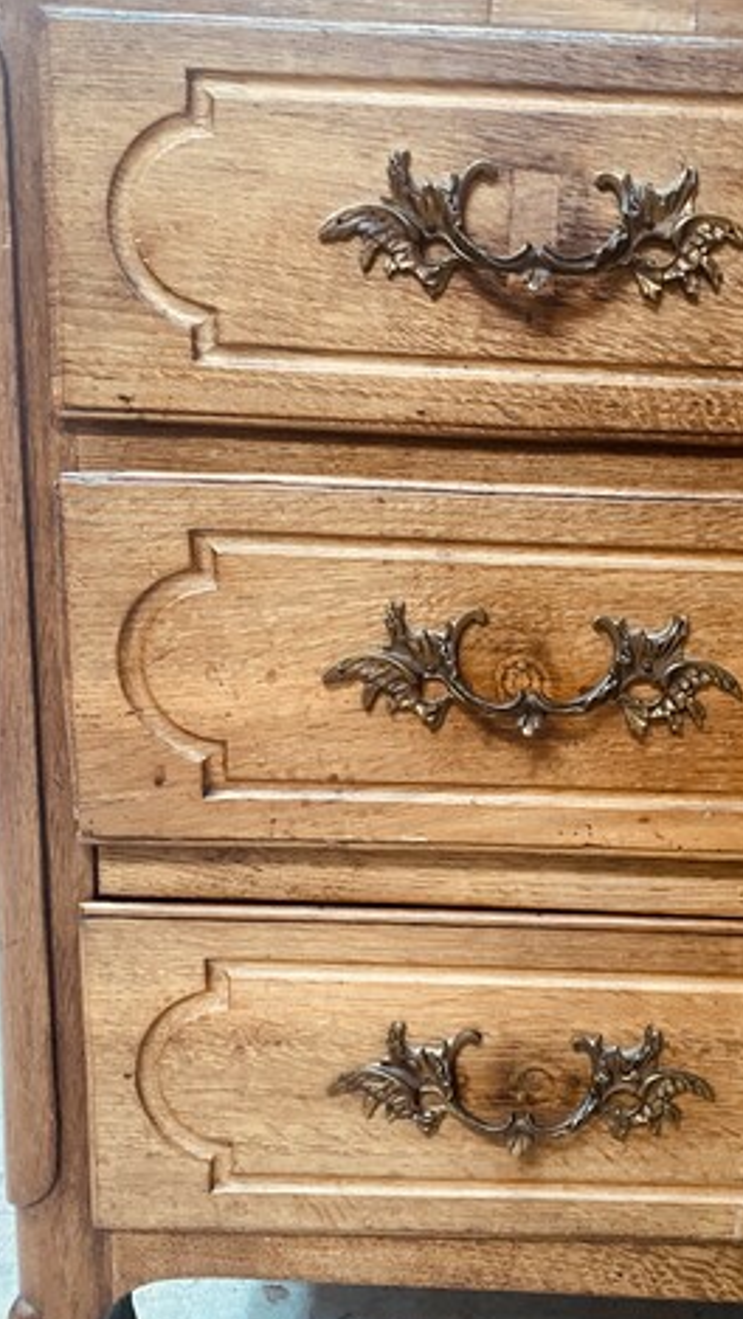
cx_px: 484
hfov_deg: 39.8
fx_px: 1015
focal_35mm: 29
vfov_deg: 66.1
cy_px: 661
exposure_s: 1/33
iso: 640
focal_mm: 4.25
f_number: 1.8
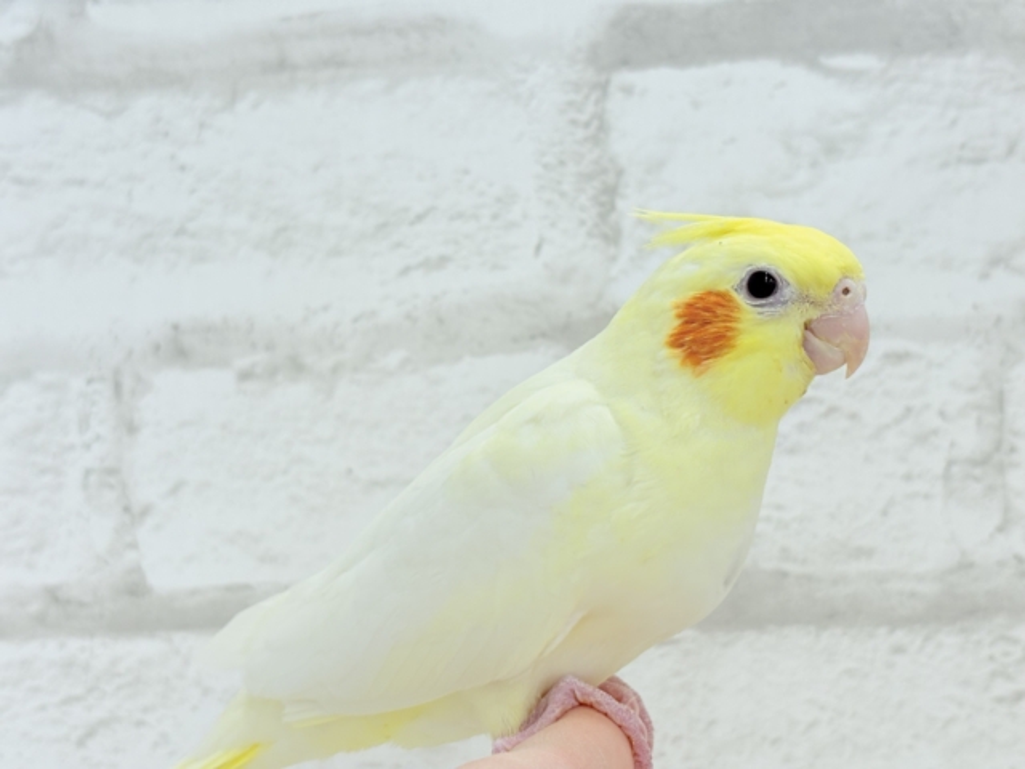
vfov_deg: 28.0
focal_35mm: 52
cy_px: 384
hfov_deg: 36.8
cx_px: 512
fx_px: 1540
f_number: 1.6
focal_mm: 5.96
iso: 64
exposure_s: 1/100
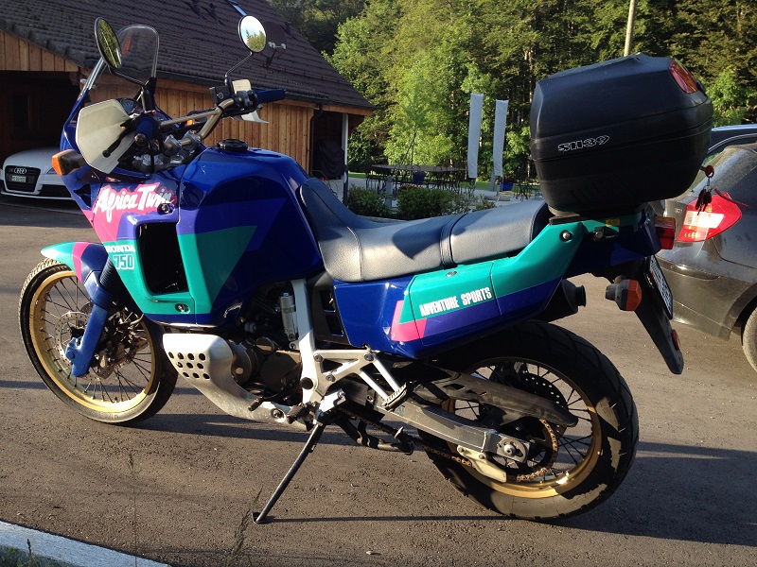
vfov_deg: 40.7
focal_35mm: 35
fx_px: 765
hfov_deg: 52.6
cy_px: 284
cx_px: 378
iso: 50
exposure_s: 1/272
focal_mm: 4.28
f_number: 2.4
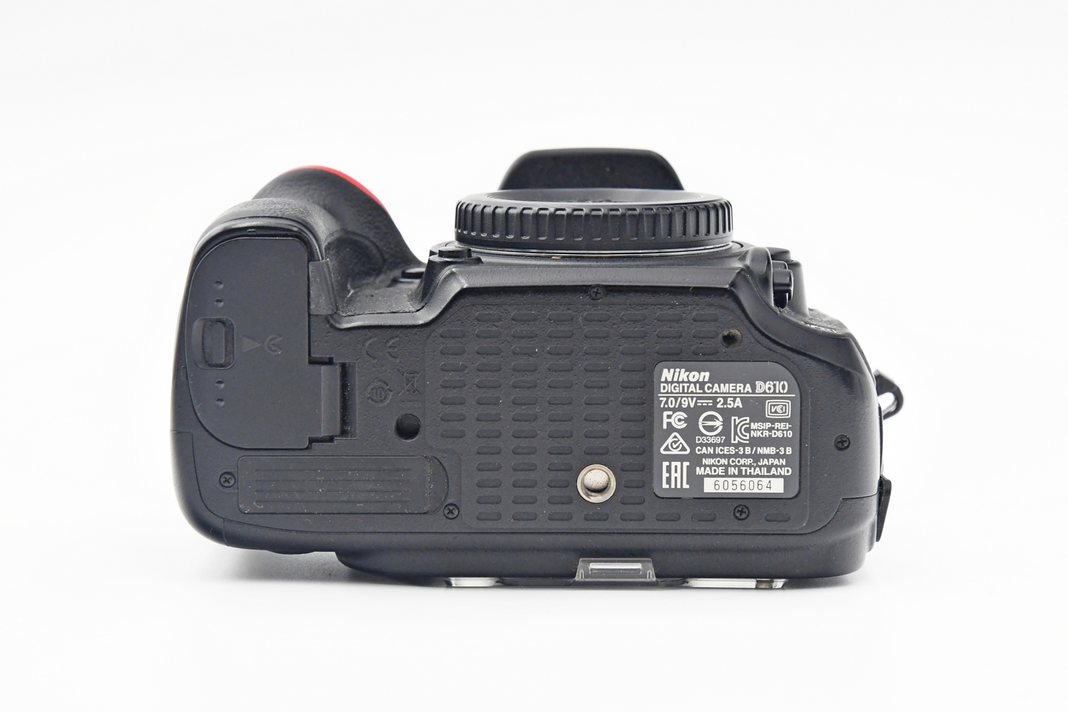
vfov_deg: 16.3
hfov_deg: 24.2
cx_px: 534
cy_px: 356
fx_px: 2492
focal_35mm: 84
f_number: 8
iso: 1600
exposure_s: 1/100
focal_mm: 56
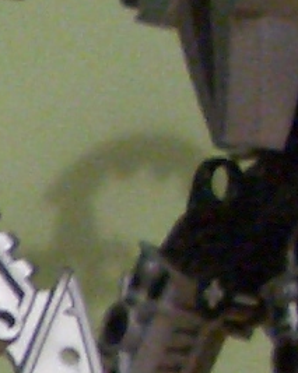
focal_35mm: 295
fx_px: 3258
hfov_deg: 5.0
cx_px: -609
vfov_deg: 6.6
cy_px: 320
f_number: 2.6
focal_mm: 5.8
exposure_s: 1/10
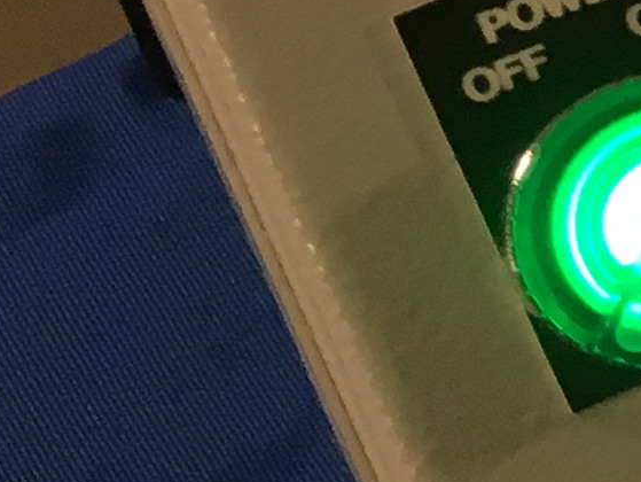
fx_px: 3873
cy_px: -227
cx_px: 2243
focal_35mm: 209
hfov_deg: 7.6
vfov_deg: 7.0
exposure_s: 1/30
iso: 50
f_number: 2.2
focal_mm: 4.15
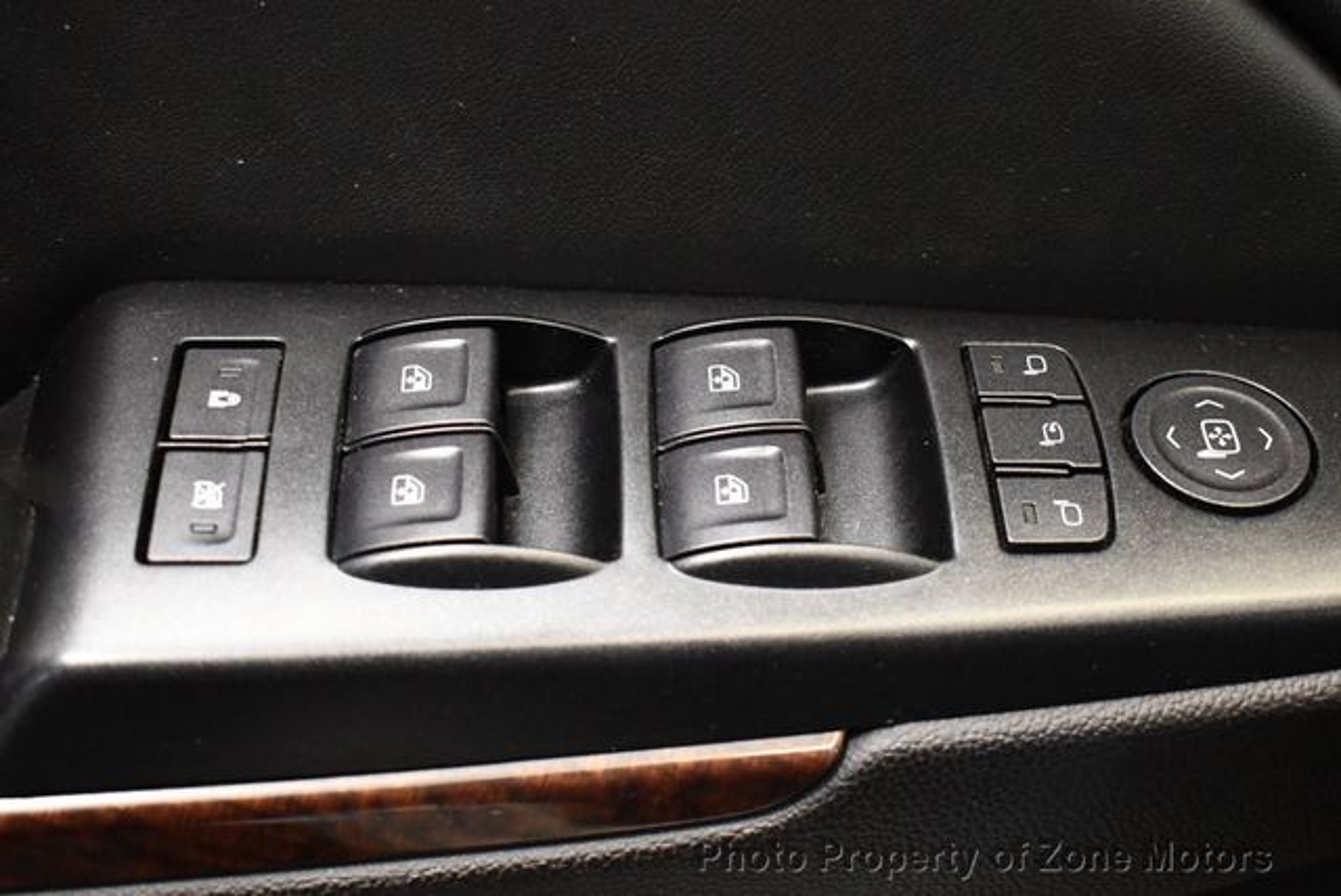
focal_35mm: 56
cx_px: 670
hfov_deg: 35.6
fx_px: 2088
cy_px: 448
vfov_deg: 24.2
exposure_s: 1/60
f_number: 4.2
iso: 4000
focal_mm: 28
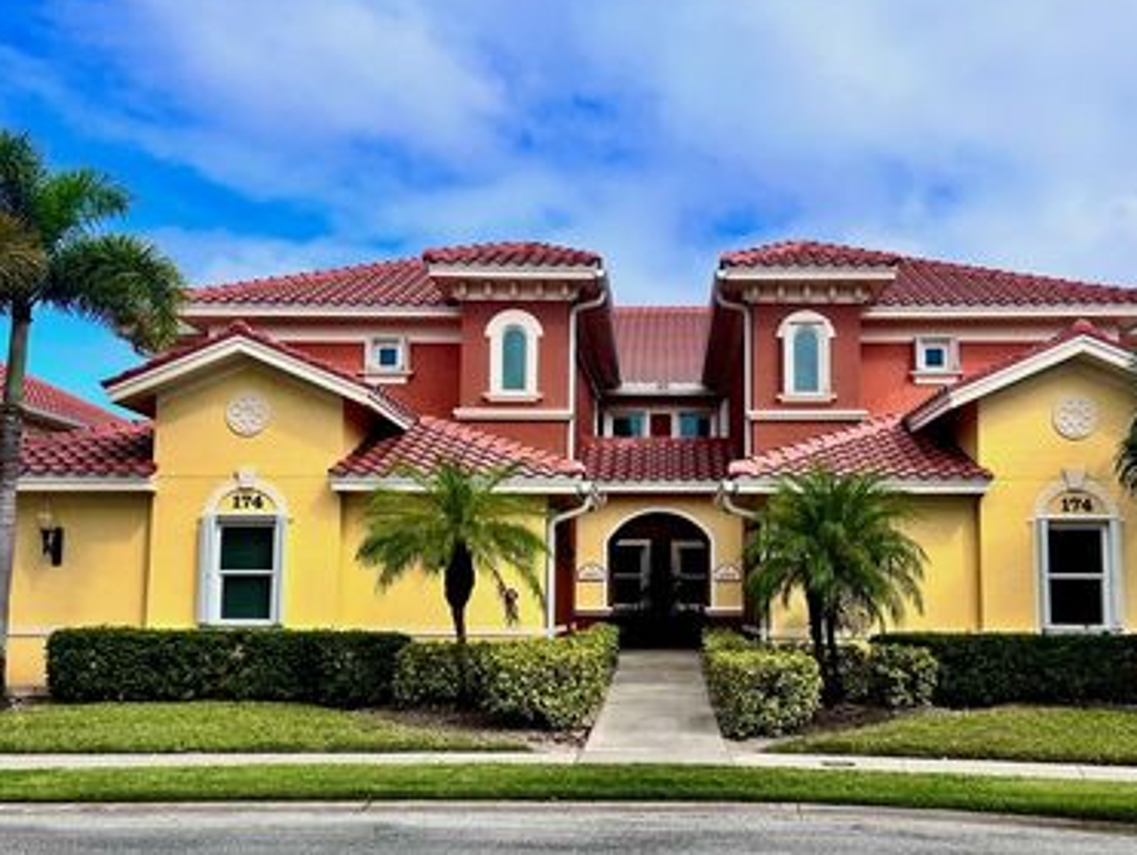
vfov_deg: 40.7
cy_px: 483
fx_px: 1151
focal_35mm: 35
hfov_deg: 52.4
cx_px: 650
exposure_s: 1/4484
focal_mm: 5.1
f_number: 1.6
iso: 50
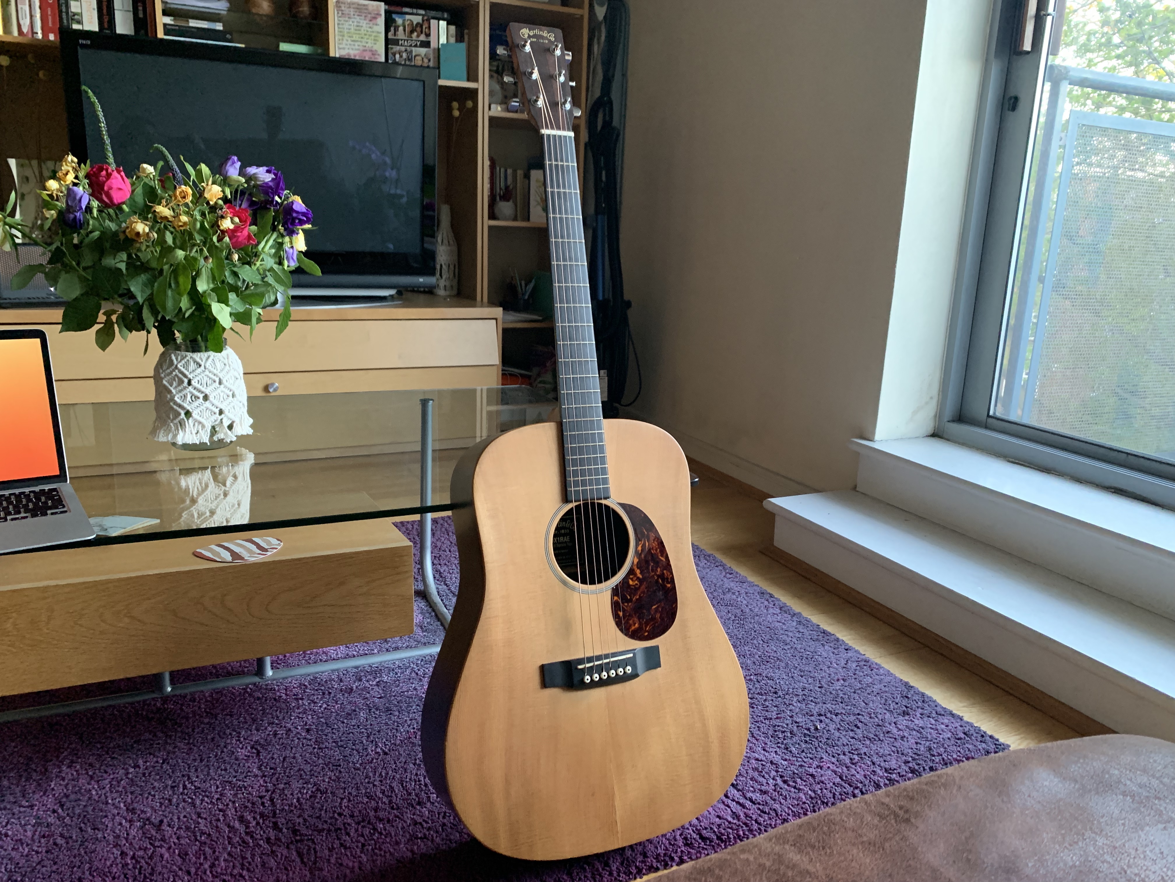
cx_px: 588
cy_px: 441
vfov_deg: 53.1
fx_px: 883
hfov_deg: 67.3
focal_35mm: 26
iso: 400
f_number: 1.8
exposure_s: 1/43
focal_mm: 4.25
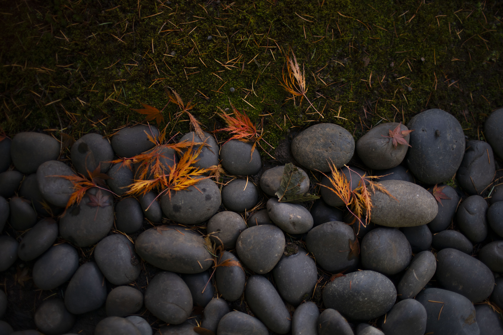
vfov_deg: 37.9
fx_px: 489
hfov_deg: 54.4
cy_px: 168
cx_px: 252
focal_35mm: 35
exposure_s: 1/3200
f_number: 1.6
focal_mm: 35
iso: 400
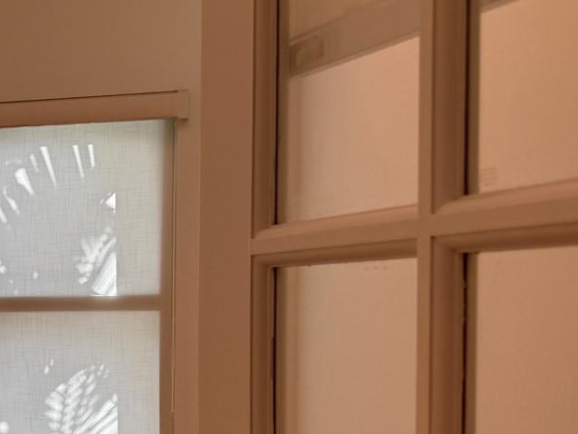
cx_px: -107
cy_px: 325
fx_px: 1036
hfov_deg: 27.6
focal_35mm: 62
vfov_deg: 23.4
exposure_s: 1/773
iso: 80
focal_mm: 6.76
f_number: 1.78
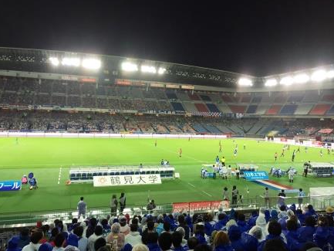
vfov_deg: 46.8
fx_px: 290
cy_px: 122
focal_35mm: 30
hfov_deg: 59.9
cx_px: 170
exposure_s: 1/30
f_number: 2.2
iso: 32
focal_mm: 4.15
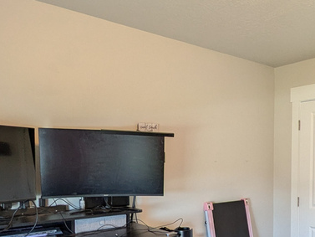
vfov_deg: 36.7
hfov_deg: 46.7
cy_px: 181
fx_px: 346
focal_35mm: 38
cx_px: 246
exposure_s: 1/60
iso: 189
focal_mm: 1.83
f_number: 2.2
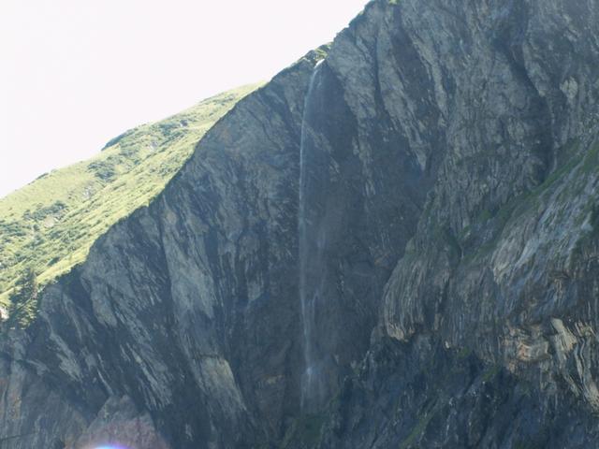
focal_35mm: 105
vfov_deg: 14.1
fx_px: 1817
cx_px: 300
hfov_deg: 18.7
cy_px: 224
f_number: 5
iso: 50
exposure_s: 1/40
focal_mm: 17.2
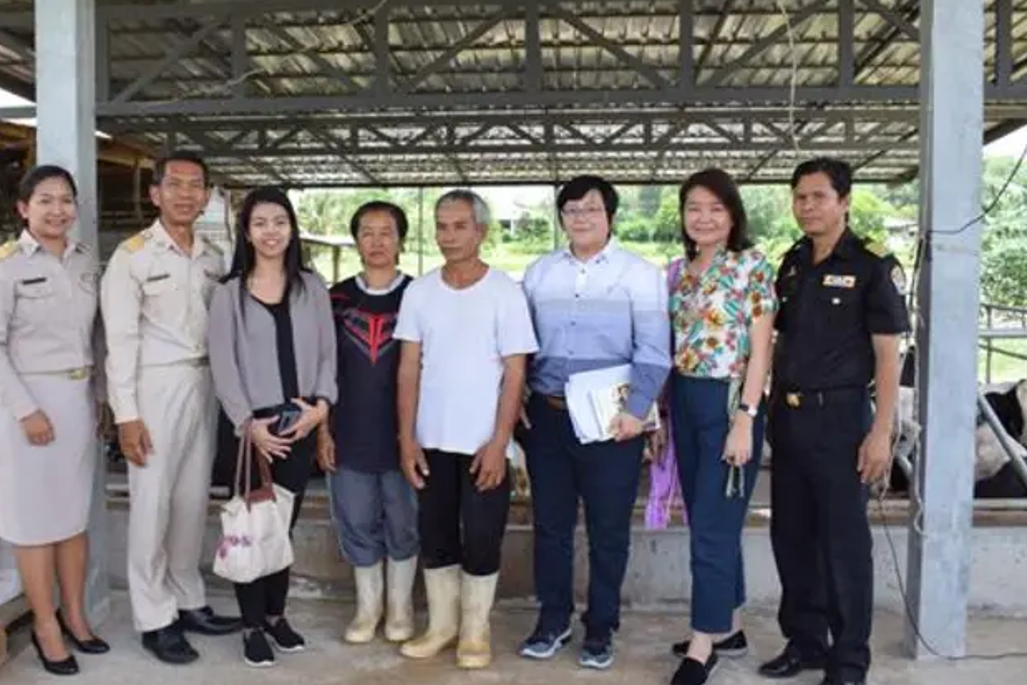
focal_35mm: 34
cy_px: 310
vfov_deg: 38.9
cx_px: 446
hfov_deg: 55.6
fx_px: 970
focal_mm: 18
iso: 400
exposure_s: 1/200
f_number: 7.1
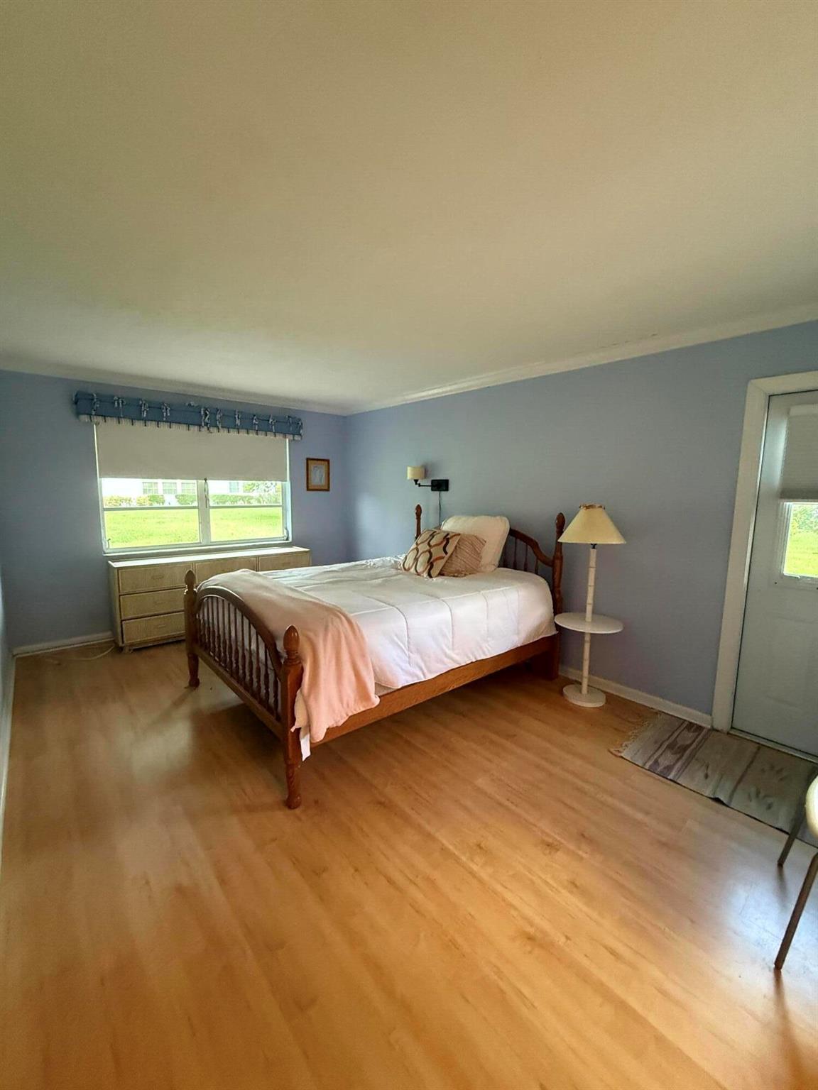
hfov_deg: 85.7
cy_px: 545
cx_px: 409
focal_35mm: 14
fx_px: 441
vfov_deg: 102.1
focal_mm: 2.22
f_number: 2.2
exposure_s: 1/60
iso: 800
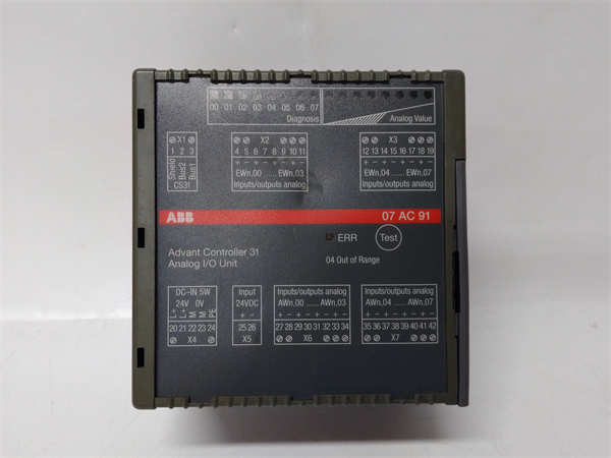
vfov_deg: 51.4
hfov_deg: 65.3
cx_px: 306
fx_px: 477
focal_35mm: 27
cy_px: 229
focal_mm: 3.79
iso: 246
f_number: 2
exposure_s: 1/33
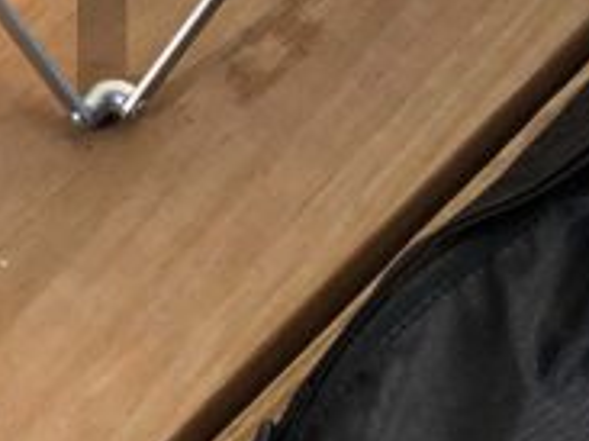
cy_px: -370
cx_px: 174
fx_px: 2670
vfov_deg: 9.0
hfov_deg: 12.6
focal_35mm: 157
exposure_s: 1/923
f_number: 1.8
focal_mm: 4
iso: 20
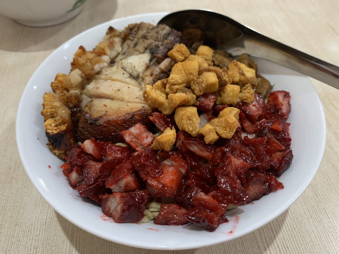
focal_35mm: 26
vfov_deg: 53.1
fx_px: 255
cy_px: 127
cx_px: 170
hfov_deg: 67.3
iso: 320
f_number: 1.8
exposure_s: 1/60
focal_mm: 4.25
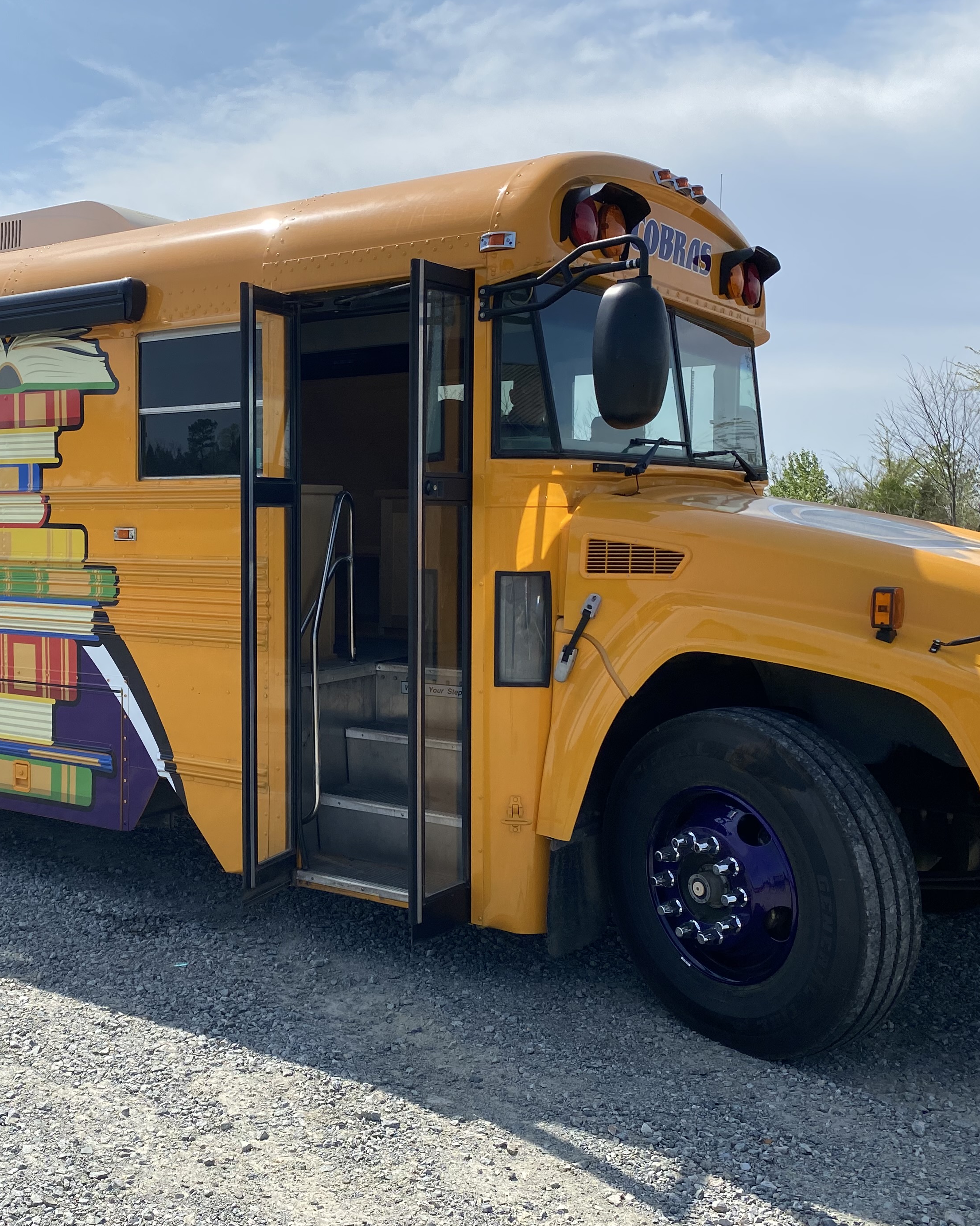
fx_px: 1342
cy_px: 603
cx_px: 222
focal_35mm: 37
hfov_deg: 38.9
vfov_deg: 49.1
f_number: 1.8
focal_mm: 4.25
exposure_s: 1/3731
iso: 32
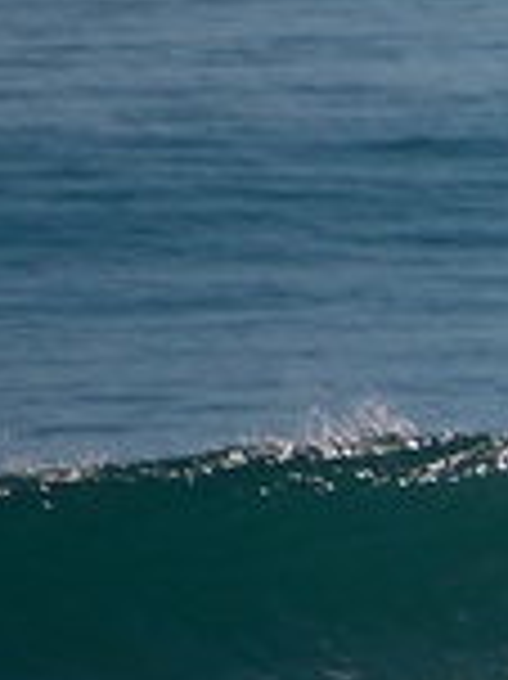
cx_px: 1214
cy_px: 466
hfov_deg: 0.7
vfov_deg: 0.9
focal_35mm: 2251
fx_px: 44108
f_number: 6.3
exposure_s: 1/1600
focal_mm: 300
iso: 200
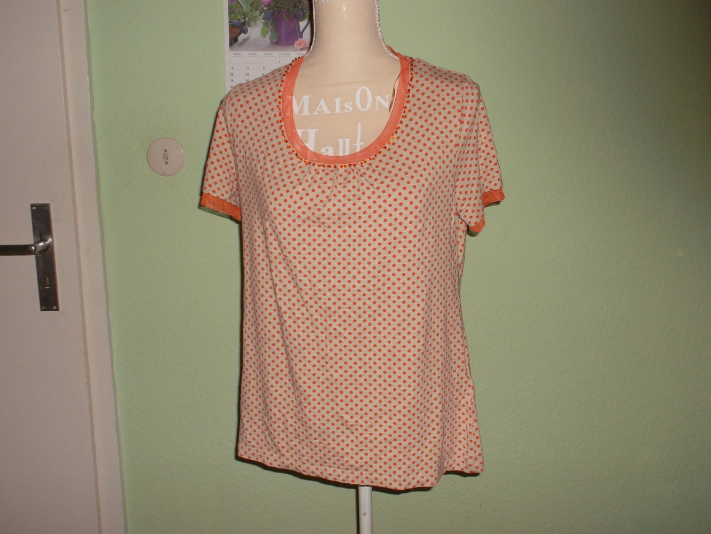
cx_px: 356
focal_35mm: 37
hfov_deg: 50.1
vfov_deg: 38.7
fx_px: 760
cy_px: 267
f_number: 3.7
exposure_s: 1/50
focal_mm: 5.2
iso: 100
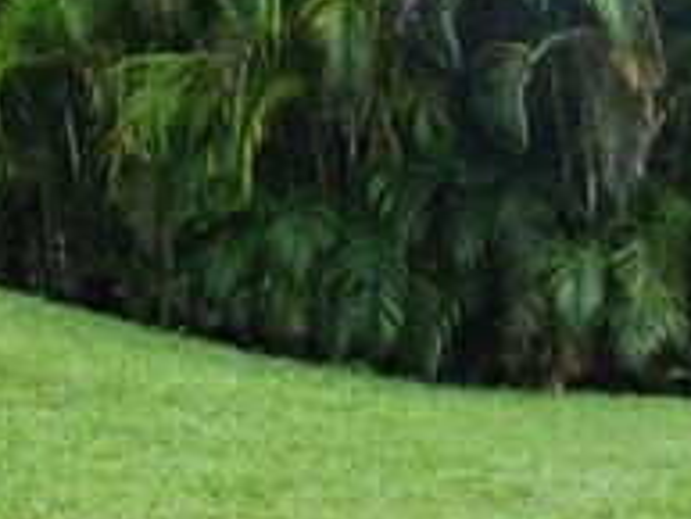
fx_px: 3715
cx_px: 609
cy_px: 39
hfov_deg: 10.6
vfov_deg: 8.0
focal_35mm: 186
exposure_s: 1/60
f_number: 4.5
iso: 80
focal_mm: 9.52
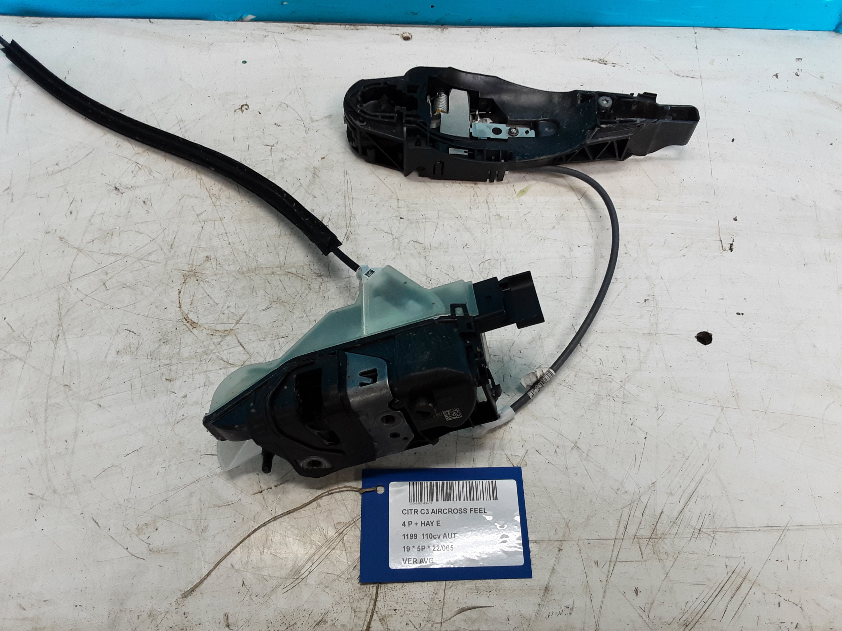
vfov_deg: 51.4
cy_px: 316
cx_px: 421
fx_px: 657
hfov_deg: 65.3
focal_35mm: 27
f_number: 1.9
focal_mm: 2.91
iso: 64
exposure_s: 1/50
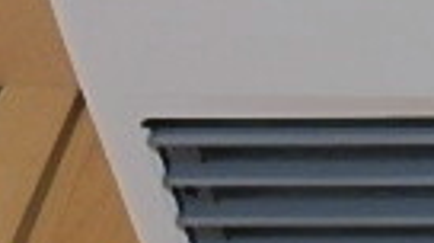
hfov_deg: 17.7
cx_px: 661
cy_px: -118
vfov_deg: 10.8
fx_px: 1241
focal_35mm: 108
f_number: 3.5
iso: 250
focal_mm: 3.7
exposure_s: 1/30
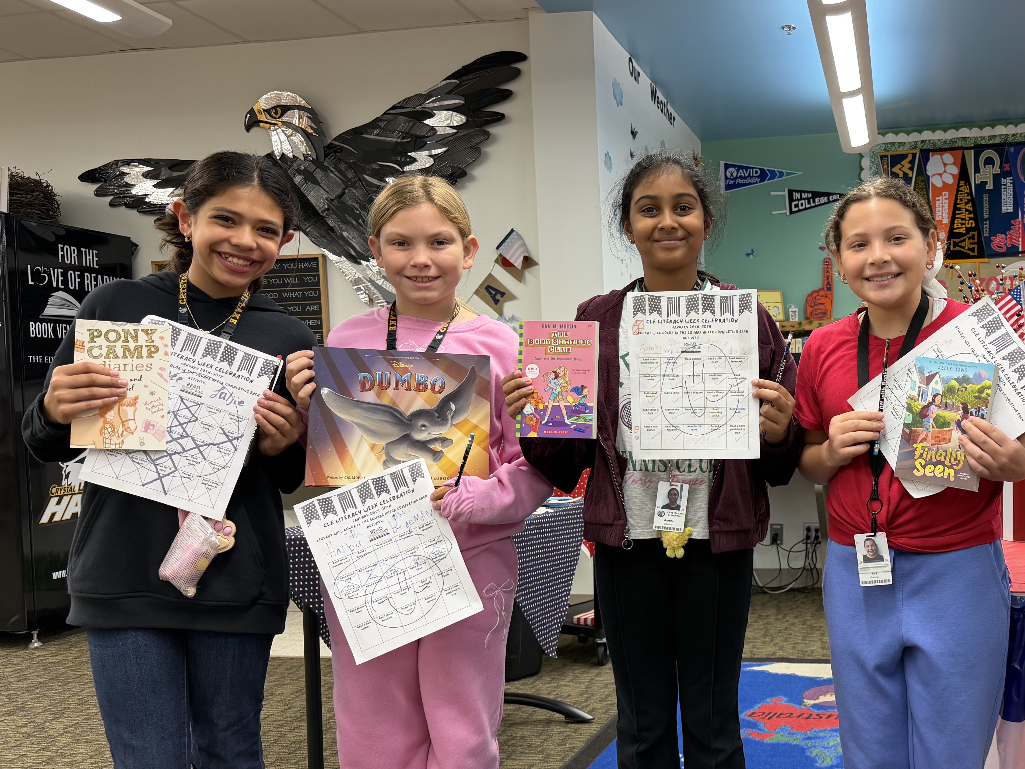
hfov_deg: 49.5
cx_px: 760
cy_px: 424
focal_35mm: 36
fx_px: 1066
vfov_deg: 39.6
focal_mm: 6.76
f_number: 1.78
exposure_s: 1/120
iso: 200
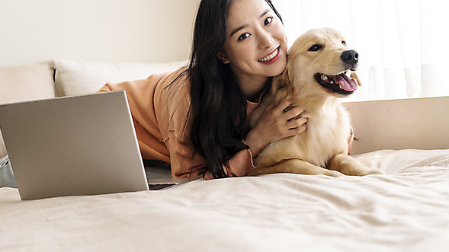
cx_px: 221
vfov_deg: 24.9
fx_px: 571
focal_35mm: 48
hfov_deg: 42.9
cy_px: 108
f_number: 2.8
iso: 250
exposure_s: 1/320
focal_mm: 30
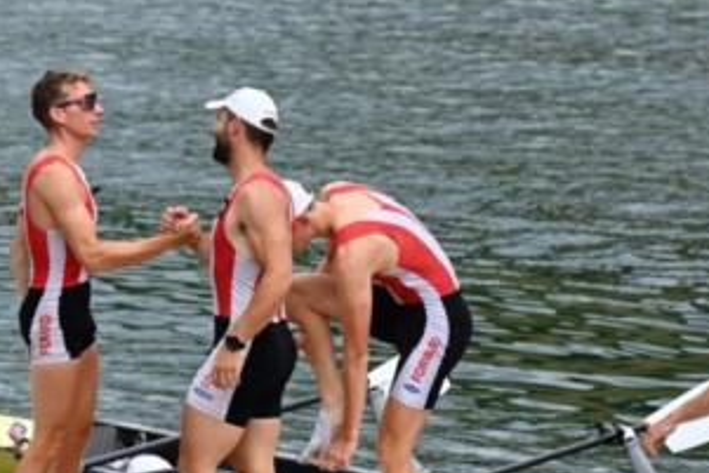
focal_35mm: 332
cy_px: 181
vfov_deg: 4.1
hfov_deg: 6.2
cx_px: 353
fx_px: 6541
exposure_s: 1/500
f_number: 6.3
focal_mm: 200
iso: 220
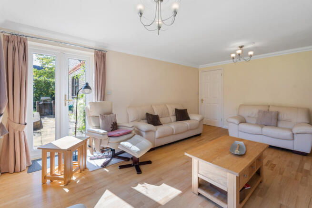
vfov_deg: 73.8
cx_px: 156
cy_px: 104
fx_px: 139
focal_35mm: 16
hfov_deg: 96.7
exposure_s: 1/2.5
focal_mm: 16
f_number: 8
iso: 320
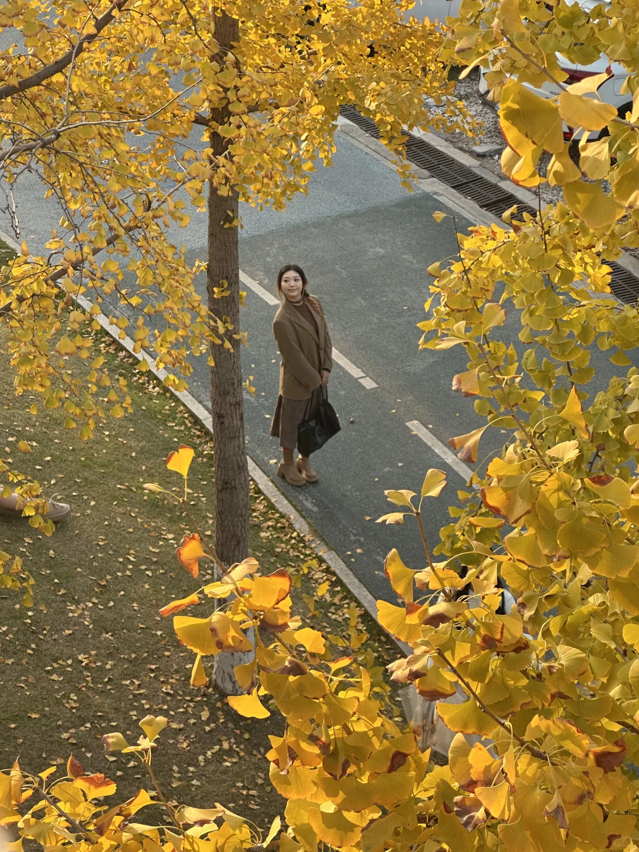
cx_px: 320
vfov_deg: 25.3
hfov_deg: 19.1
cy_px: 426
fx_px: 1895
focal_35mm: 77
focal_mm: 9
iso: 40
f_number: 2.8
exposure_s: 1/99
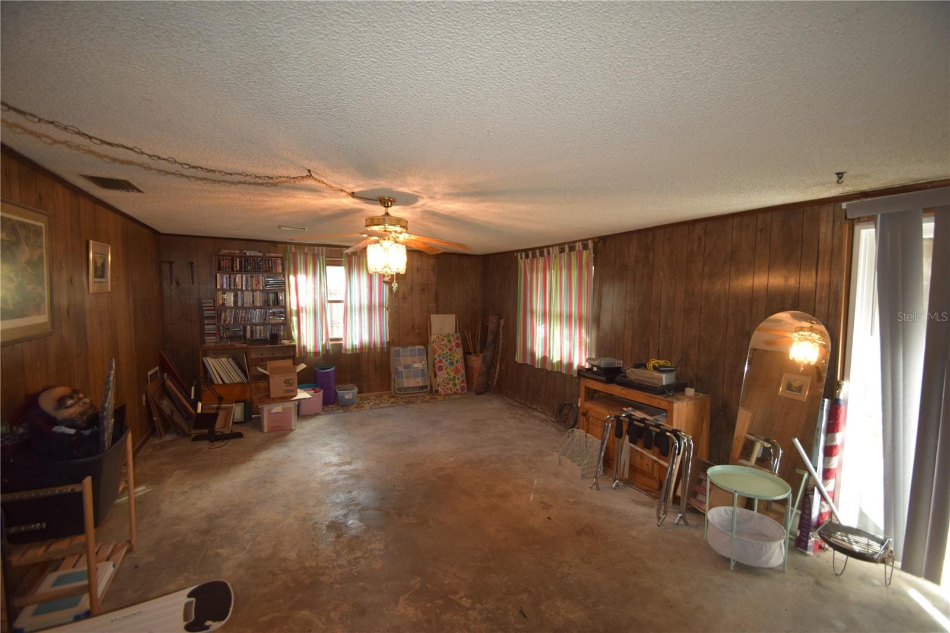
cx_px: 475
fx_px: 396
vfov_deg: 77.3
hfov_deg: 100.4
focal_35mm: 15
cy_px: 316
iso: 800
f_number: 3.5
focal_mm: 10
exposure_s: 1/60
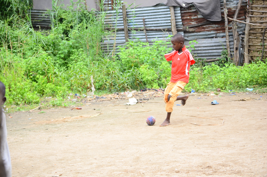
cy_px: 88
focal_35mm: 123
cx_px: 134
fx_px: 910
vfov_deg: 11.1
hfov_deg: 16.7
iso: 200
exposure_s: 1/250
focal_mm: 82
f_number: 4.2
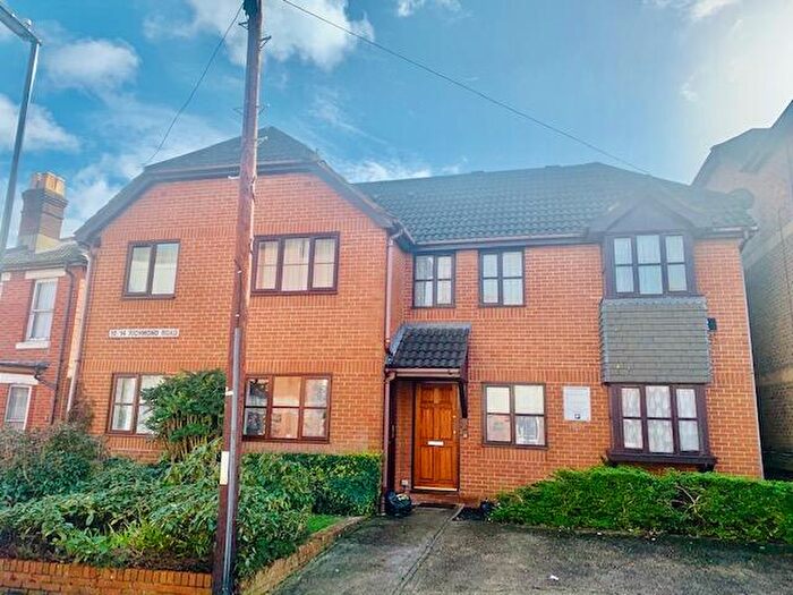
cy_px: 298
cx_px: 396
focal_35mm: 26
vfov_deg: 53.1
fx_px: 596
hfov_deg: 67.3
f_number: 1.8
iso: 25
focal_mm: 4.25
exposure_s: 1/1779
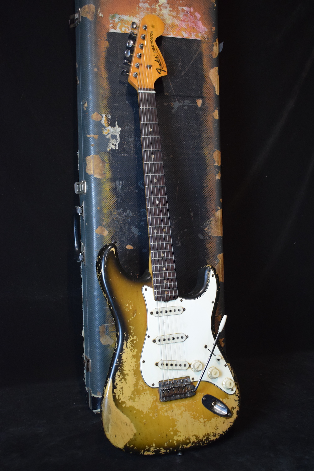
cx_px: 157
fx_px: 549
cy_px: 236
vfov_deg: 46.4
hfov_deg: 31.9
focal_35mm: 42
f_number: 4.2
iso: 2200
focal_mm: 28
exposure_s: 1/60
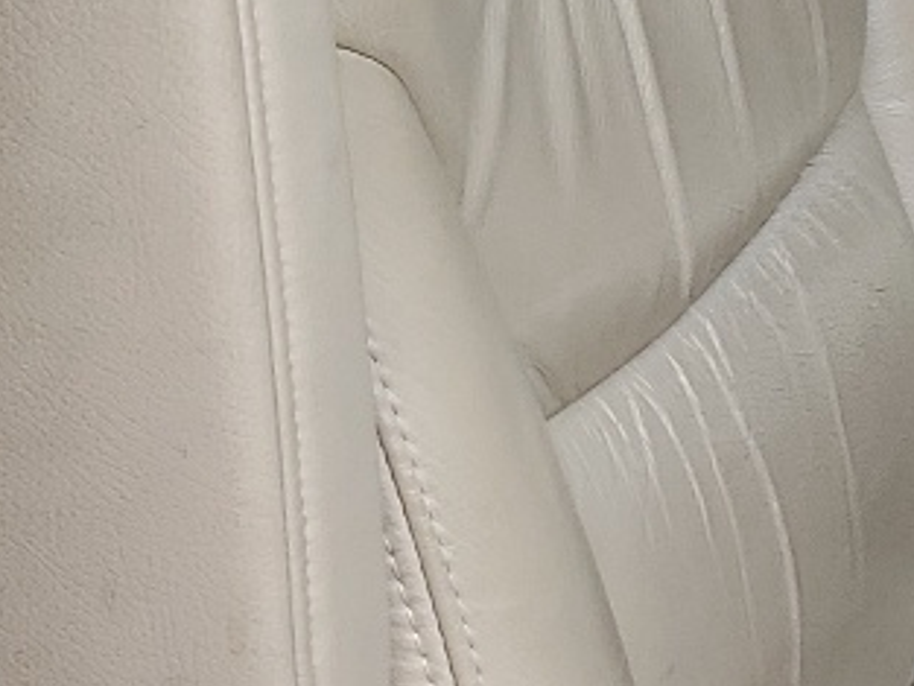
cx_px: 1895
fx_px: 3513
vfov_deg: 11.1
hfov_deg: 12.7
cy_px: 85
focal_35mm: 133
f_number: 1.5
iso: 50
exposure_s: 1/385
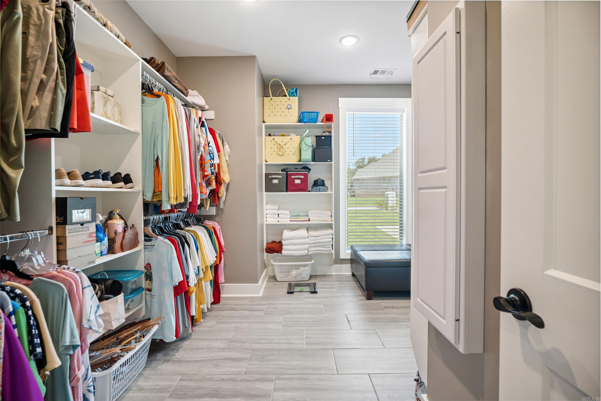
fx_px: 267
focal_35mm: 16
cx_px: 300
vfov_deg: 73.7
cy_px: 200
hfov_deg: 96.7
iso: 1600
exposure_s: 1/100
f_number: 5.6
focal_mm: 16
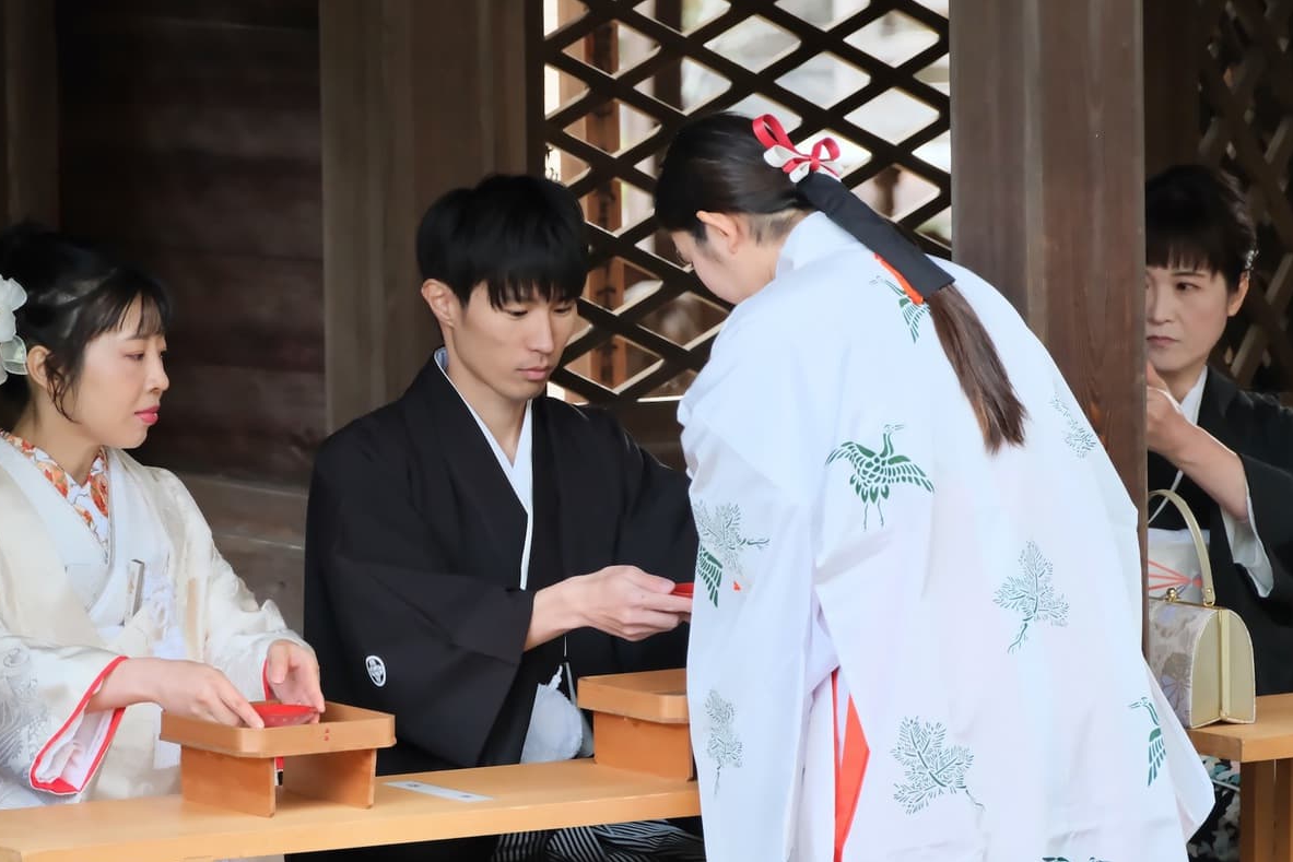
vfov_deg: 6.1
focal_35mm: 224
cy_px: 488
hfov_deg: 9.2
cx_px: 510
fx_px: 8046
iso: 3200
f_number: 5
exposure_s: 1/125
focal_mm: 122.5
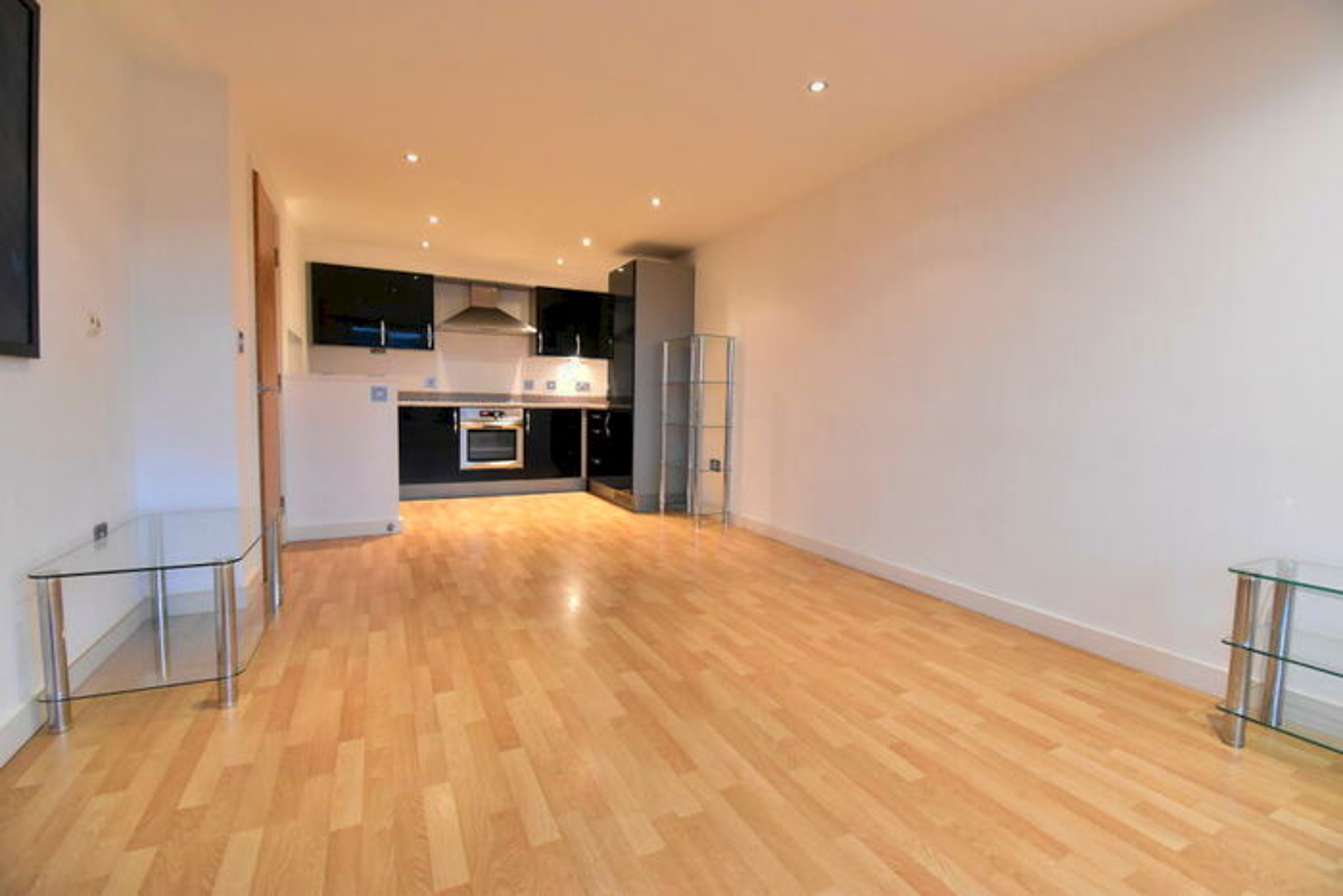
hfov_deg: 100.4
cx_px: 672
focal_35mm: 15
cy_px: 448
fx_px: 560
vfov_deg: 77.4
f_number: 8
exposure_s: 1/15
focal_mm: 10
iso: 3200
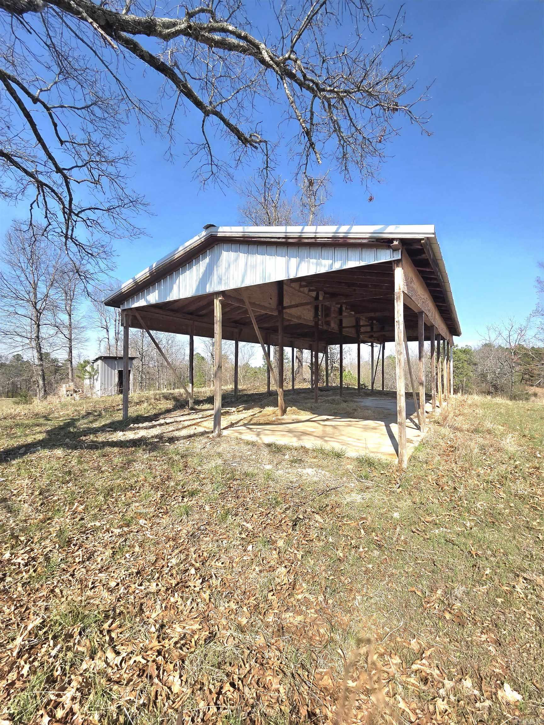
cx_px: 272
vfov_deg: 106.2
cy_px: 362
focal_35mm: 13
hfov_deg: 89.9
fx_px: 272
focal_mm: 2.2
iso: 50
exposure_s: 1/1667
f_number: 2.2
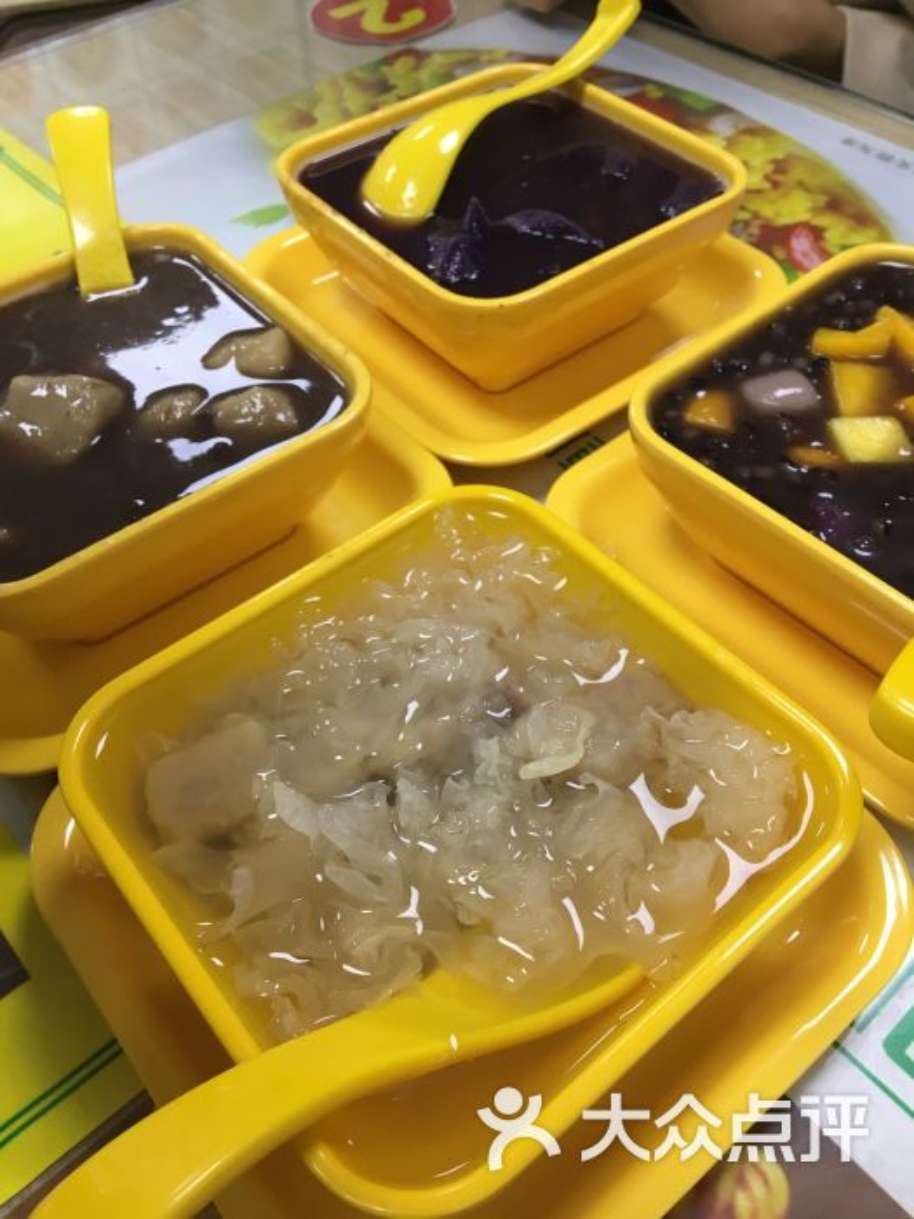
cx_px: 457
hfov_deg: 48.2
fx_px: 1021
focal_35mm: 29
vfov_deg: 61.7
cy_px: 610
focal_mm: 4.15
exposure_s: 1/33
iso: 64
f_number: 2.2
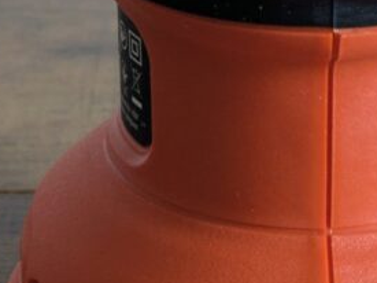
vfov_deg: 7.8
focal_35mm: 190
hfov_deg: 10.4
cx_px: 330
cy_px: 150
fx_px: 2068
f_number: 1.89
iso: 268
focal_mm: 5.43
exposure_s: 1/25
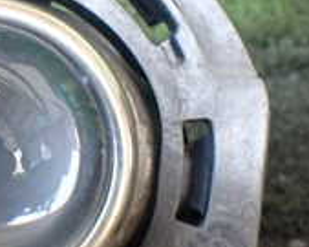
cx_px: -29
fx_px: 951
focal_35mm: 104
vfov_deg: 14.8
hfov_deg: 17.8
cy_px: 130
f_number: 2.3
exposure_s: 1/125
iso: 500
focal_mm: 5.4
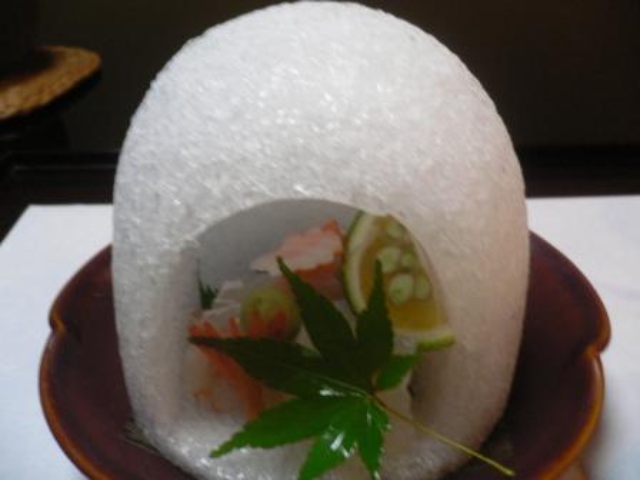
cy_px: 240
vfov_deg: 40.7
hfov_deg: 52.6
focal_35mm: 35
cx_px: 320
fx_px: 647
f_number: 2.8
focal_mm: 5.8
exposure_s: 1/8
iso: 200
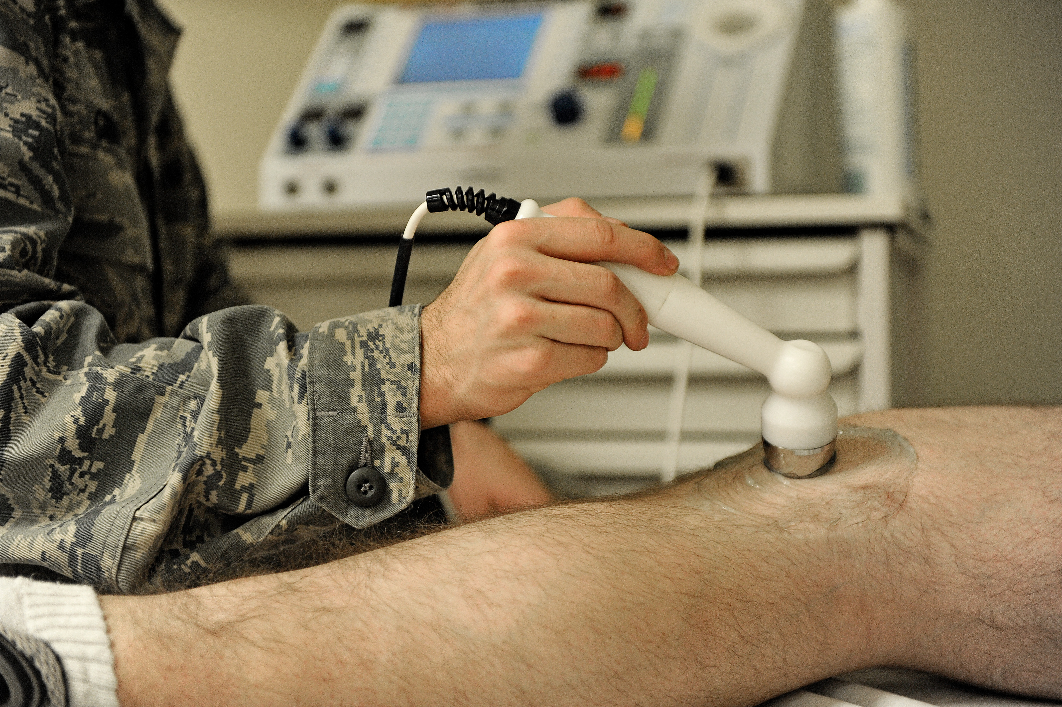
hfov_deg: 28.9
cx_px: 531
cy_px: 354
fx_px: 2064
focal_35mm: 70
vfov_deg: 19.4
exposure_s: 1/160
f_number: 2.8
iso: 1600
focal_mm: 70
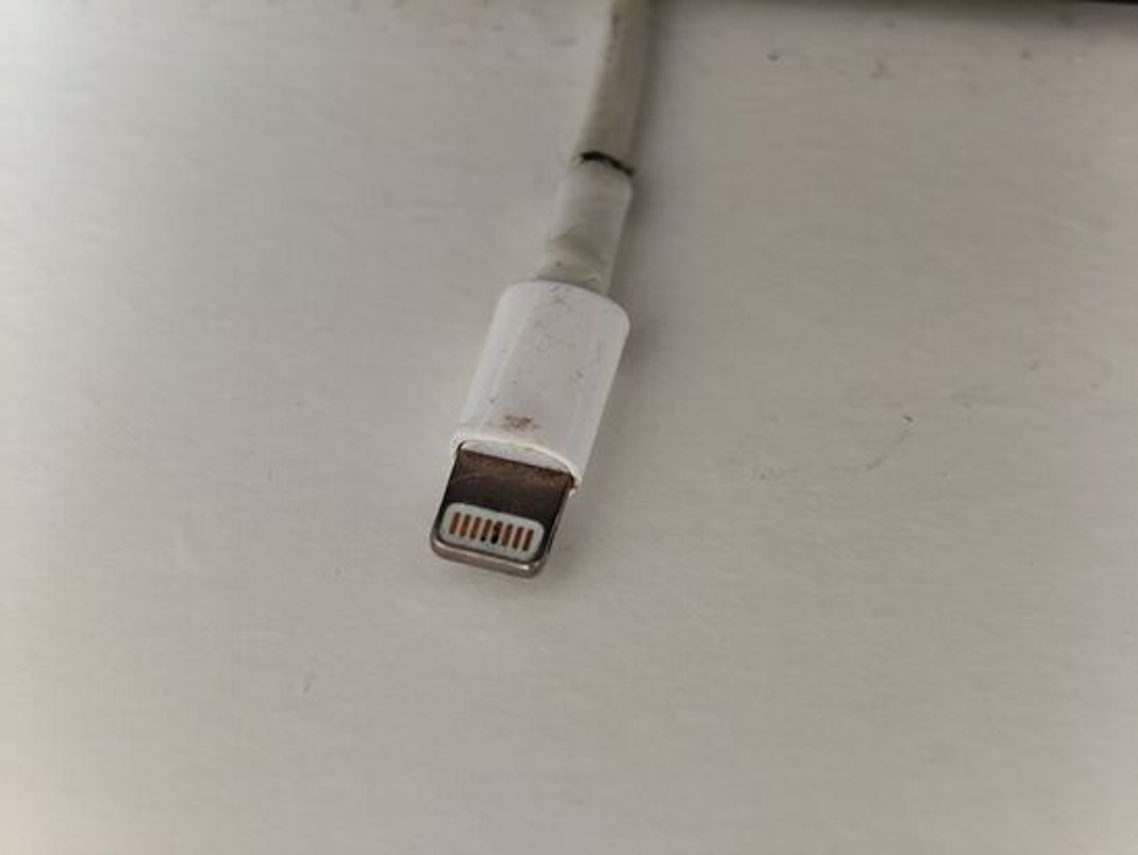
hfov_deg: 27.8
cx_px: 569
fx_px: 2302
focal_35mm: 70
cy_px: 428
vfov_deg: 21.0
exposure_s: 1/50
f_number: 2.55
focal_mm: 13.3
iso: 324
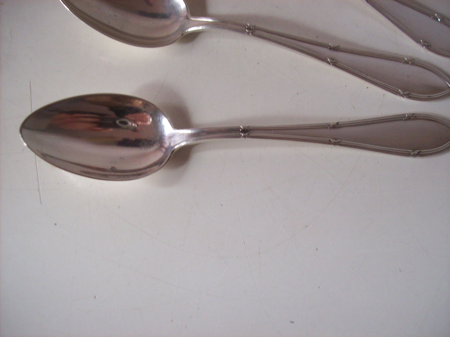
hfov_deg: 51.4
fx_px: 468
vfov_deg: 39.6
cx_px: 225
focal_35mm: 36
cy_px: 168
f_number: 2.7
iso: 160
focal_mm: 6
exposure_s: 1/52.3
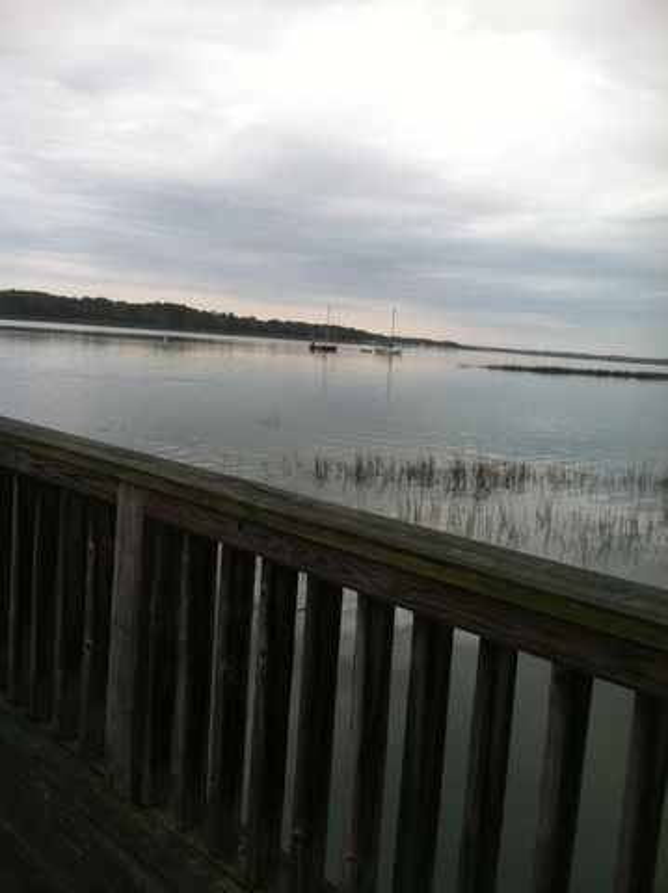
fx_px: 902
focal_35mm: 35
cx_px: 334
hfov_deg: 40.6
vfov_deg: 52.7
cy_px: 446
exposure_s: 1/120
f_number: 2.8
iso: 125
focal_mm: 3.85
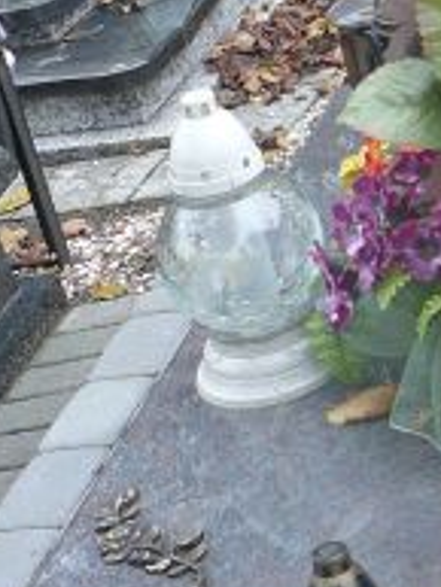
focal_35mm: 116
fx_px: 1968
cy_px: 189
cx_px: 468
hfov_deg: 12.6
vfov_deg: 16.9
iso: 100
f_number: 2.8
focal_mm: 5.2
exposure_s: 1/50
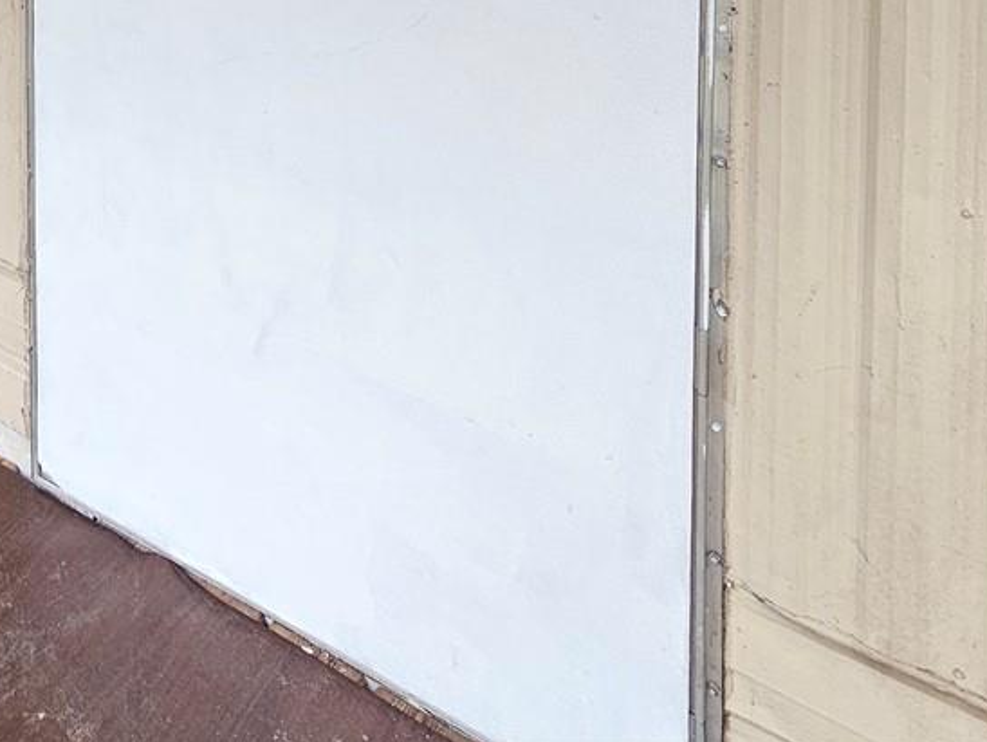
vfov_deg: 27.7
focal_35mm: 38
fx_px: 1084
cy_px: -334
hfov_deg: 39.4
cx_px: -114
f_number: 2.2
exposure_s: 1/359
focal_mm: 2.2
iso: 64
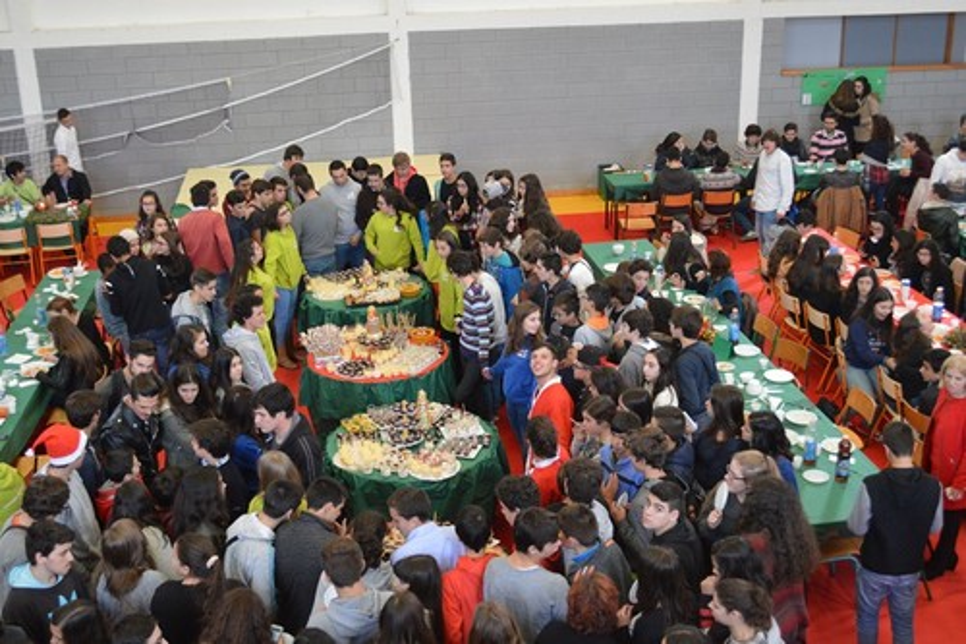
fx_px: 1167
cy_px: 322
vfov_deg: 30.8
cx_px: 483
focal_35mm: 44
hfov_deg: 45.0
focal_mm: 29
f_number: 4.5
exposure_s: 1/50
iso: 1800
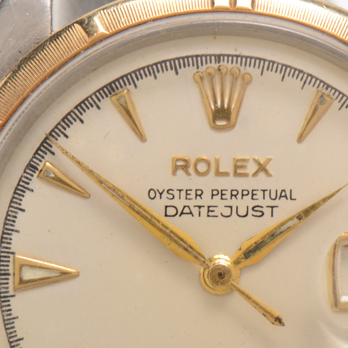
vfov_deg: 9.6
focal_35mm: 183
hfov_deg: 9.5
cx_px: 280
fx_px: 2078
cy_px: 170
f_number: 25
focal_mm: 85
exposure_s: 1/125
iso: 400
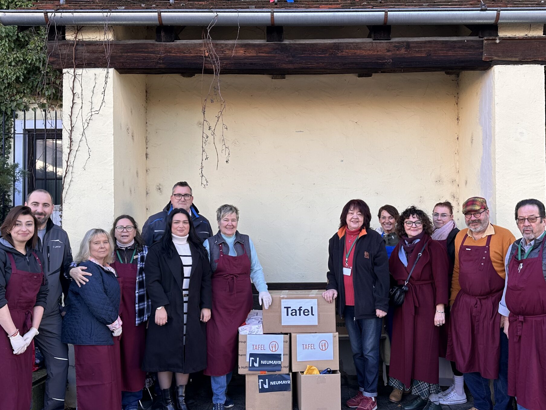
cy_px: 214
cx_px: 295
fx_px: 536
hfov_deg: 53.9
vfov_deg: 41.8
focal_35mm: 34
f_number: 1.78
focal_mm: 6.86
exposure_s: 1/328
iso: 80
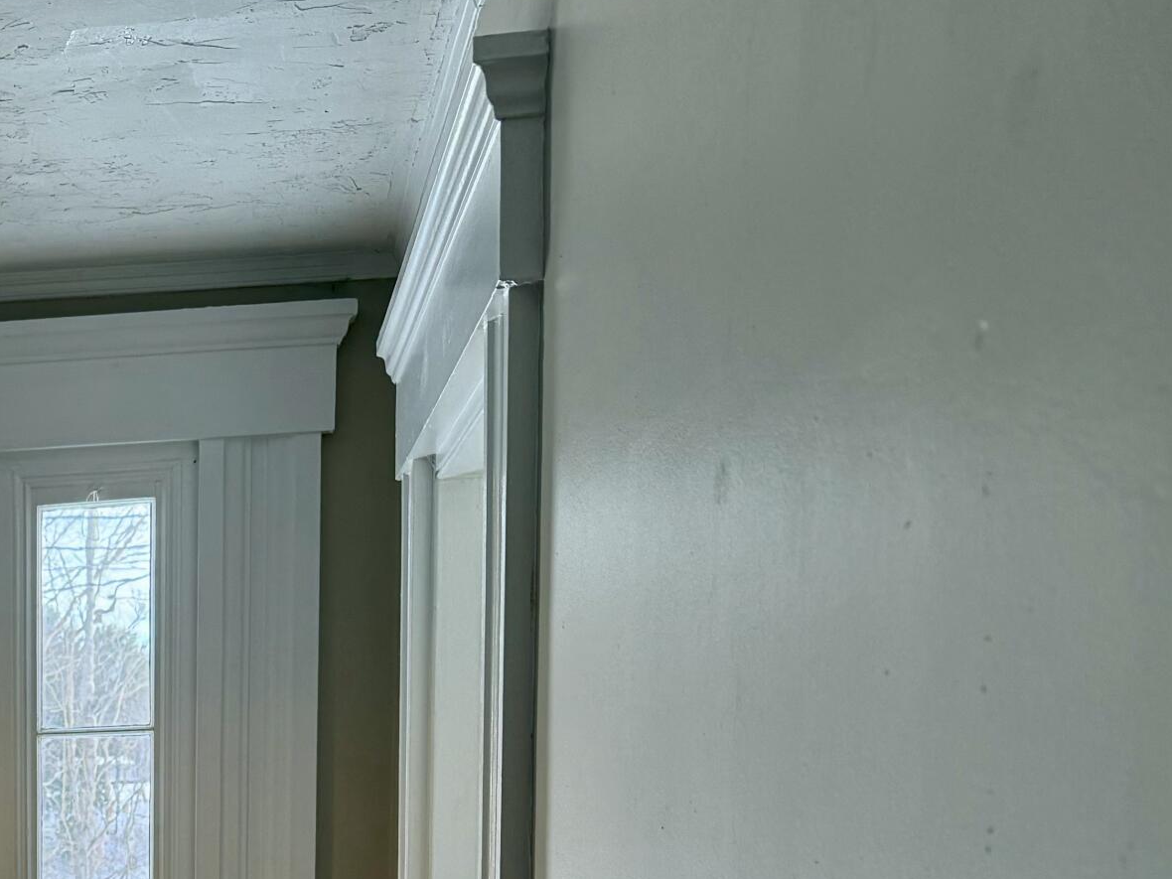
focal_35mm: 61
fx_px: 2065
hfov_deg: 27.4
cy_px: 1072
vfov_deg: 22.1
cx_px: -276
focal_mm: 6.76
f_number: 1.78
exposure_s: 1/243
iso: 100
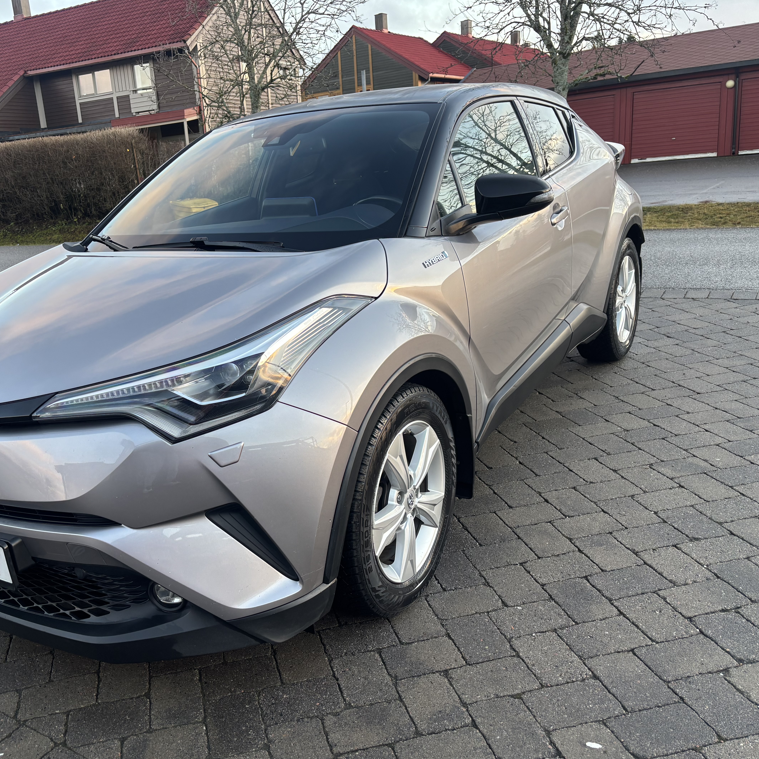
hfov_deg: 51.9
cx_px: 282
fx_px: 769
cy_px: 383
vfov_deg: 52.5
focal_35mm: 31
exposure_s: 1/121
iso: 64
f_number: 1.6
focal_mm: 5.96
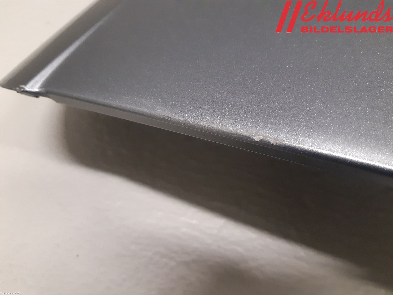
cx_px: 196
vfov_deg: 53.1
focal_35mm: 26
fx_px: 295
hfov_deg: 67.3
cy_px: 148
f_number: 1.7
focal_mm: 3.93
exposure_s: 1/50
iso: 320
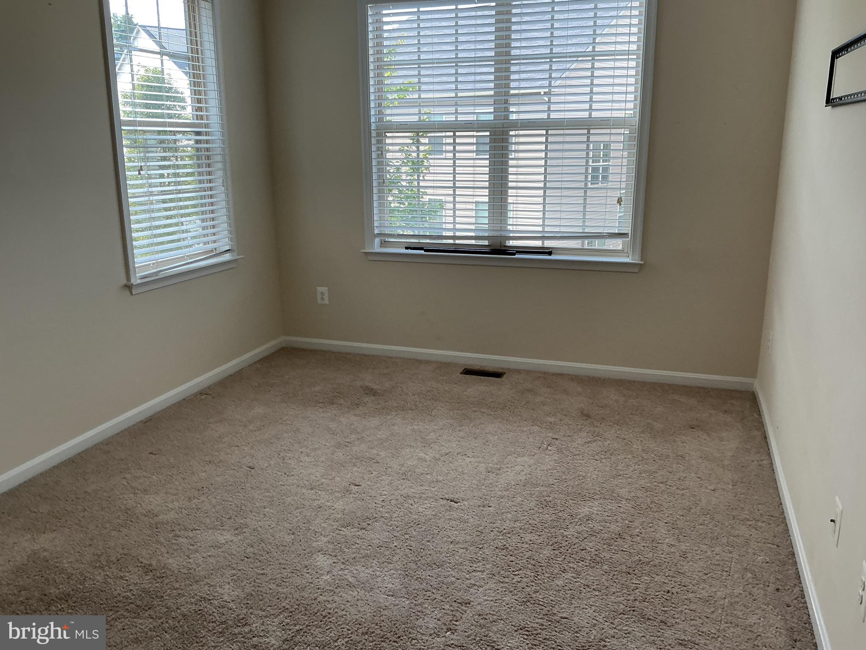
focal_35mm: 29
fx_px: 726
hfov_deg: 61.7
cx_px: 433
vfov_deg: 48.2
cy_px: 325
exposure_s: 1/120
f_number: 1.8
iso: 40
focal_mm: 3
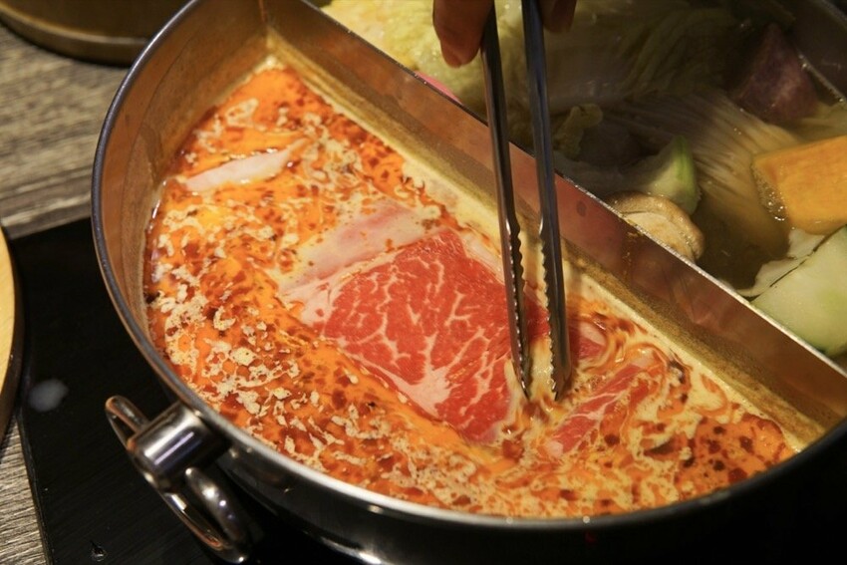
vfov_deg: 29.9
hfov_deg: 43.6
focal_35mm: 45
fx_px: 1059
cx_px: 424
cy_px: 282
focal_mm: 30
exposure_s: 1/60
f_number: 4
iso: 500
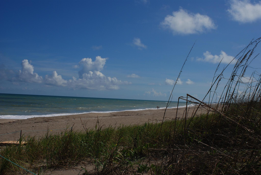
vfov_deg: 32.0
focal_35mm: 42
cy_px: 88
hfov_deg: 46.3
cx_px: 130
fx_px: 305
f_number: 10
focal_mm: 28
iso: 100
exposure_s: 1/400
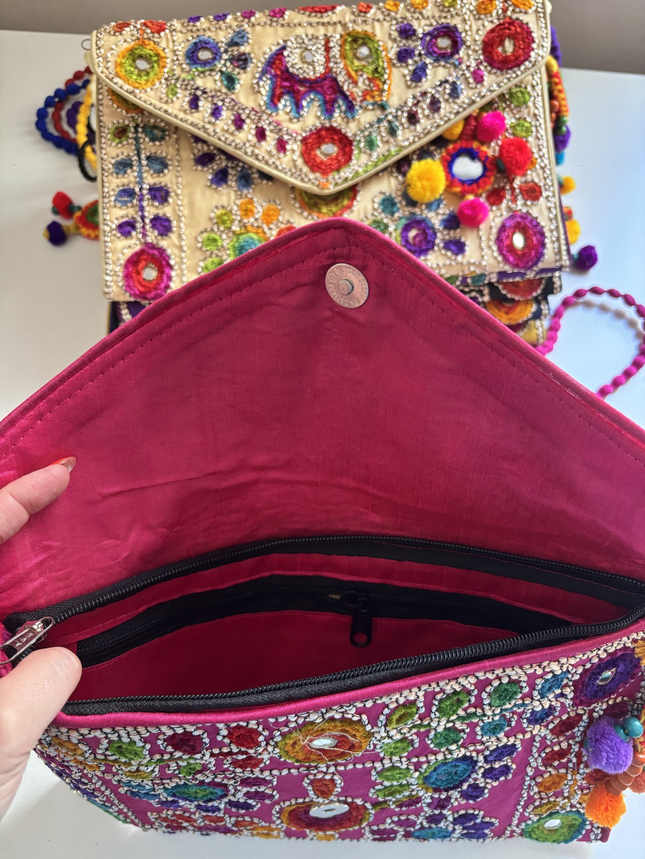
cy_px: 430
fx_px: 646
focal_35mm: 26
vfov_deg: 67.3
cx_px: 322
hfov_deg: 53.1
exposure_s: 1/60
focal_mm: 5.96
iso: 320
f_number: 1.6
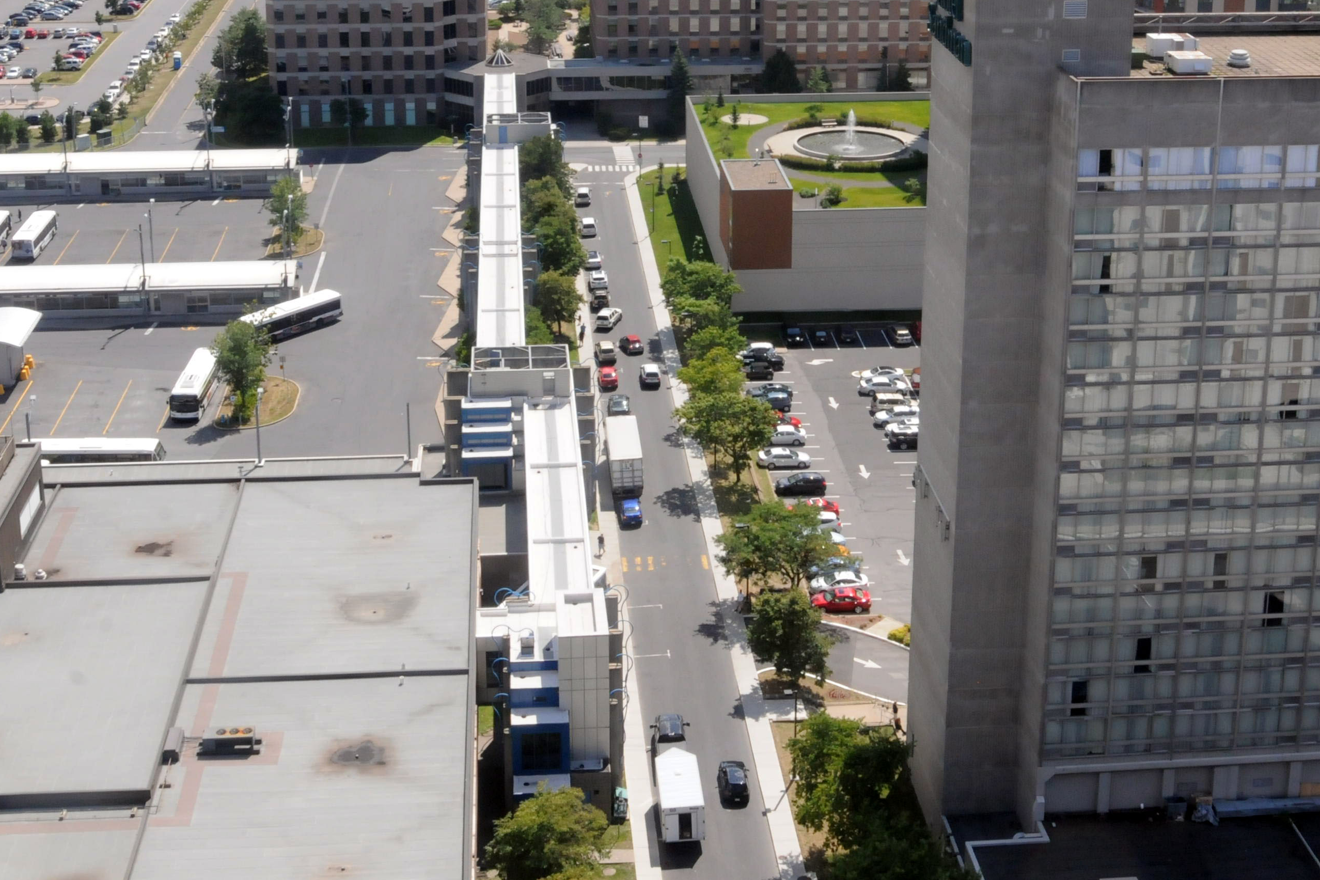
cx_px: 683
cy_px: 146
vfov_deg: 21.3
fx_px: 2304
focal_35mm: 63
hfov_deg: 32.0
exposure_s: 1/320
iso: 1000
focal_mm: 25
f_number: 20
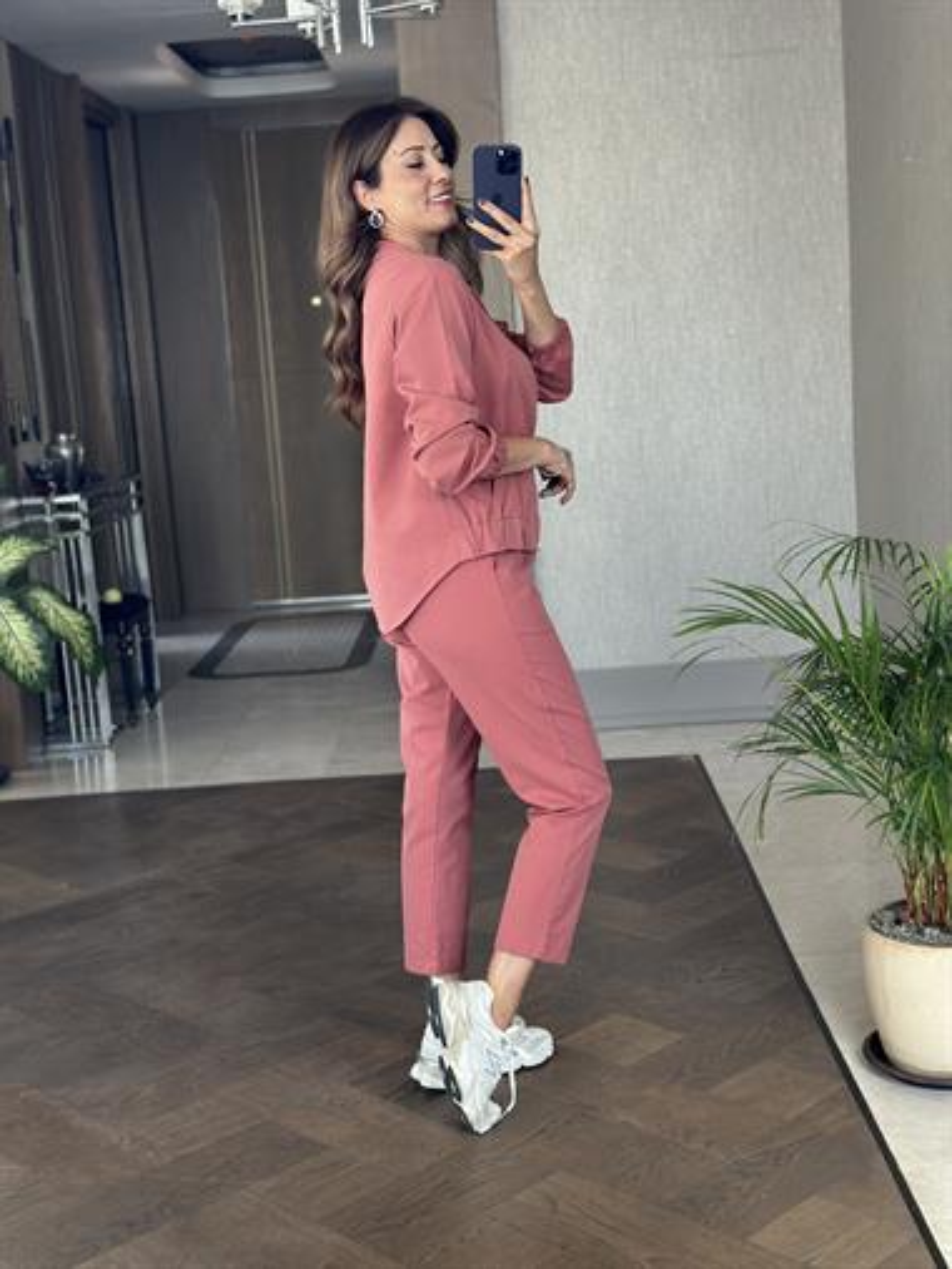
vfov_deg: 39.6
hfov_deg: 30.3
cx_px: 476
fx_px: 1759
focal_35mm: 48
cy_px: 634
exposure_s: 1/82
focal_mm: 6.86
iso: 125
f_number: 1.78
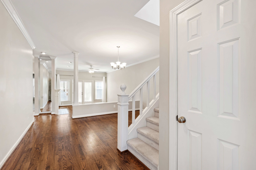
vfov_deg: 77.3
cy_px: 85
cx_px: 128
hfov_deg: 100.4
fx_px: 107
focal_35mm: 15
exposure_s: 1.6
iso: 100
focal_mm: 10
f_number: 8
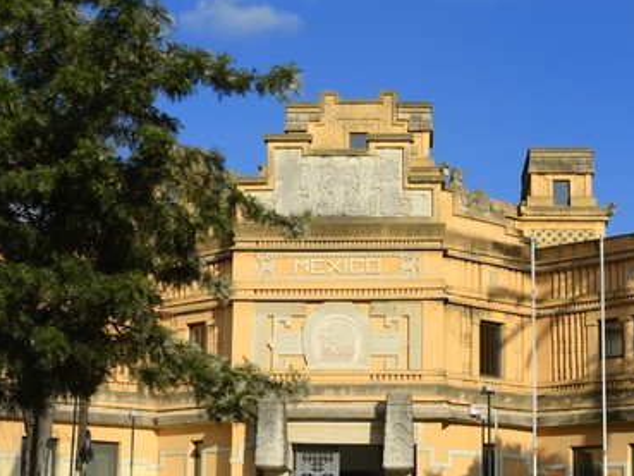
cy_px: 237
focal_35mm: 82
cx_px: 356
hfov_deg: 23.8
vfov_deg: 18.0
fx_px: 1502
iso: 200
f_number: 8
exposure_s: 1/640
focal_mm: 75
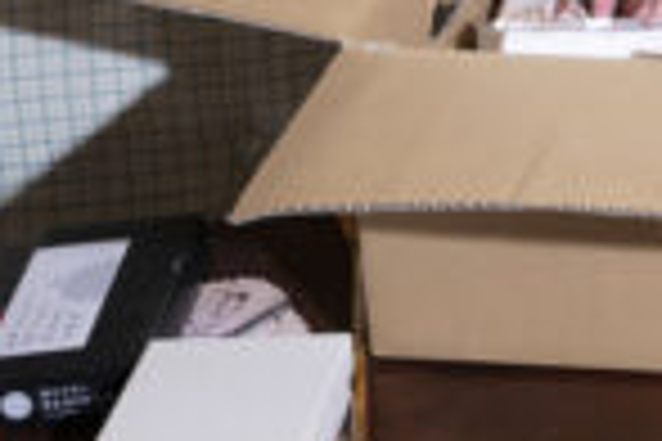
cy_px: -472
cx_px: 1333
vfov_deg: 8.3
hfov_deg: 11.8
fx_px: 2868
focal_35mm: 156
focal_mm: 33
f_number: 5
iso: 200
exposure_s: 1/30
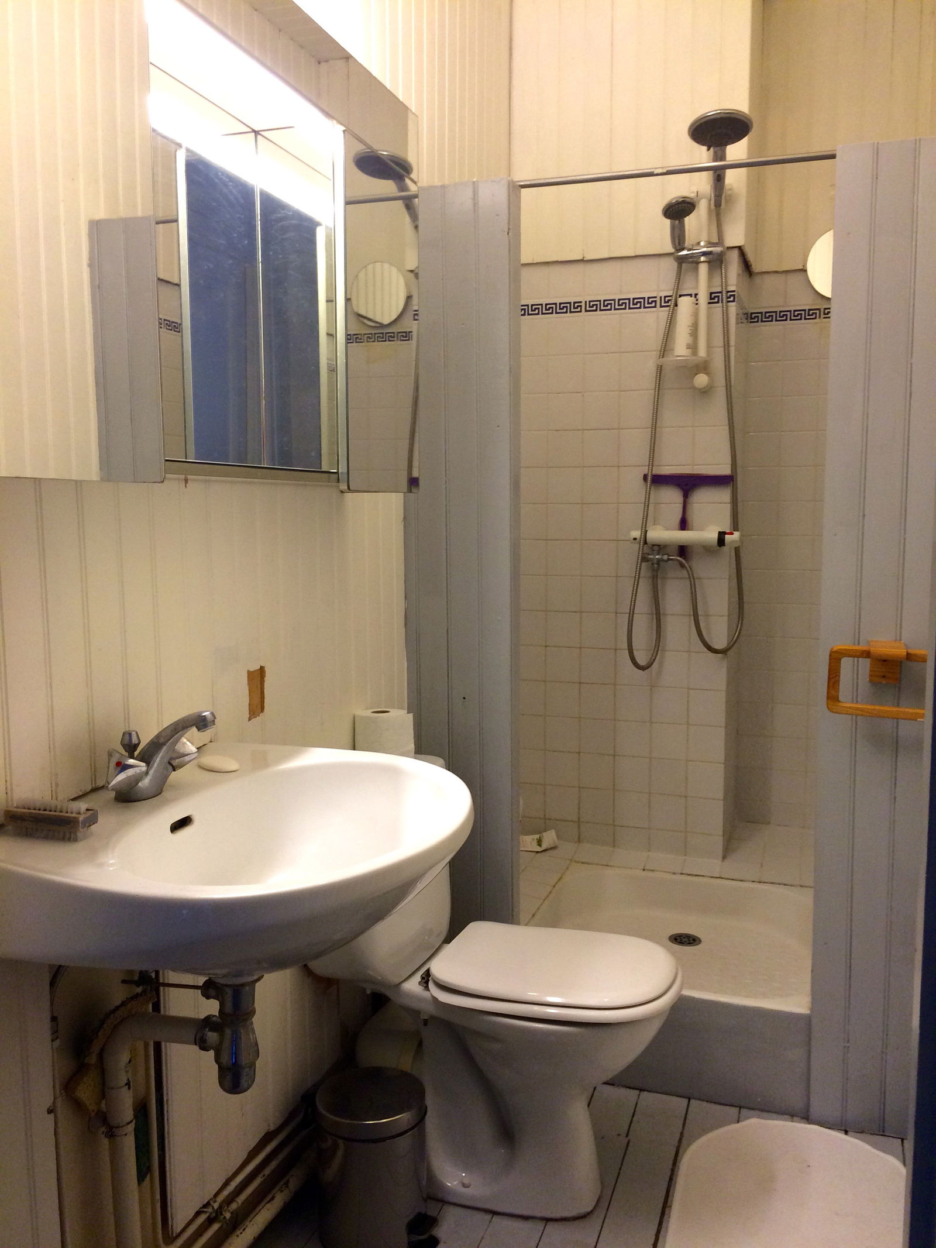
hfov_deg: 48.2
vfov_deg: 61.7
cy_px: 624
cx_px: 468
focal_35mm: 29
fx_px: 1045
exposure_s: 1/33
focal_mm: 4.15
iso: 100
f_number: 2.2
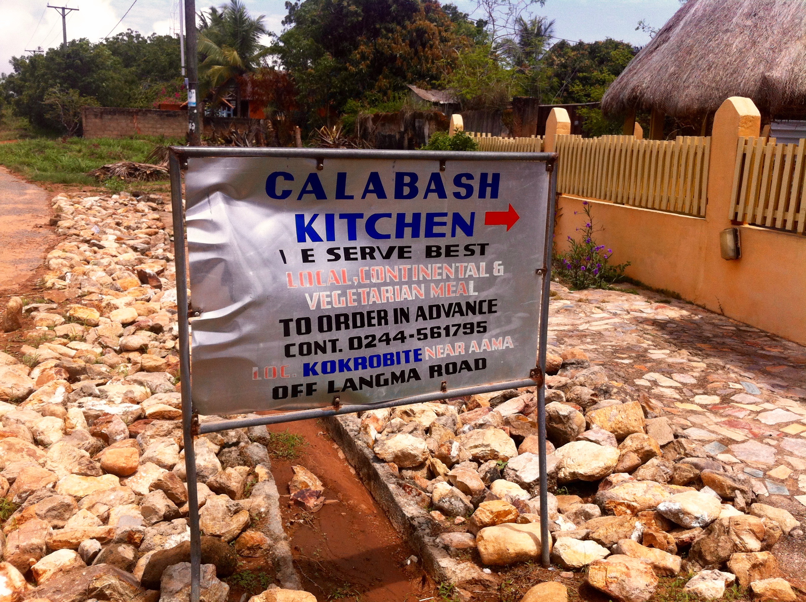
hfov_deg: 52.7
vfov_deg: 40.6
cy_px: 301
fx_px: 814
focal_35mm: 35
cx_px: 403
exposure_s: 1/1312
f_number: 2.8
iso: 80
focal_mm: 3.85
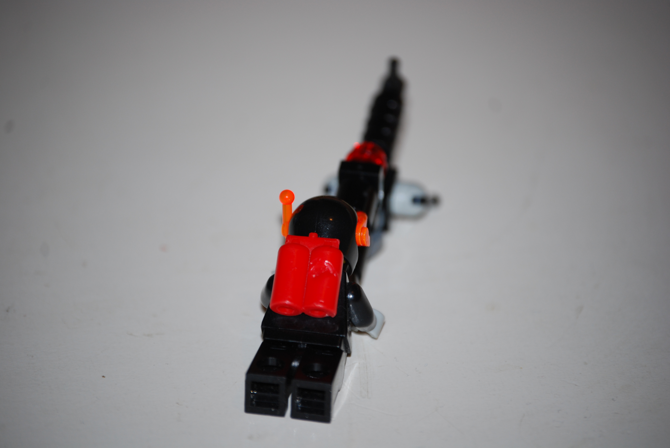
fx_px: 3634
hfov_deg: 10.5
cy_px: 224
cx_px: 335
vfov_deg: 7.1
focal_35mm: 195
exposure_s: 1/60
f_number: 5
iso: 200
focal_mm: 130
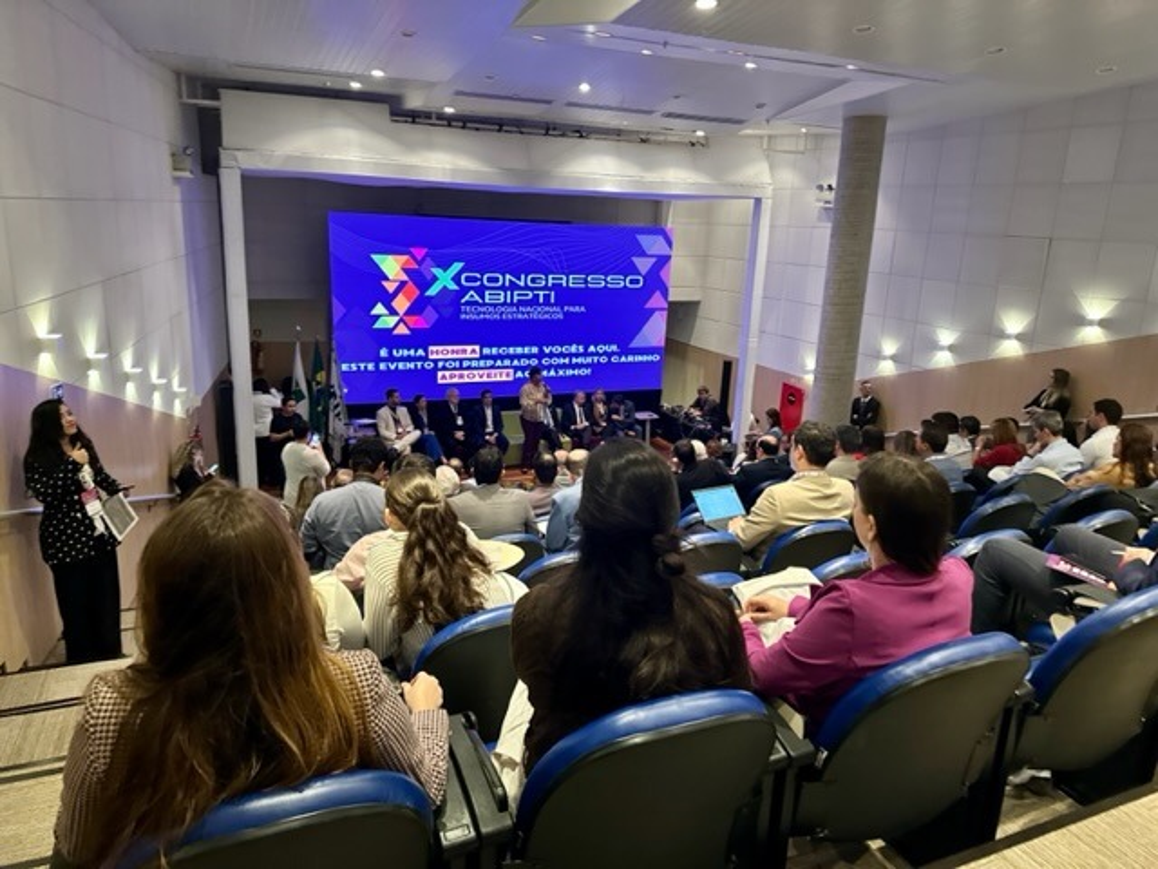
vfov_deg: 56.8
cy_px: 434
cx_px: 579
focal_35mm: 24
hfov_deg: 71.6
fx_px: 803
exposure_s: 1/60
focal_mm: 6.86
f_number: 1.78
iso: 800
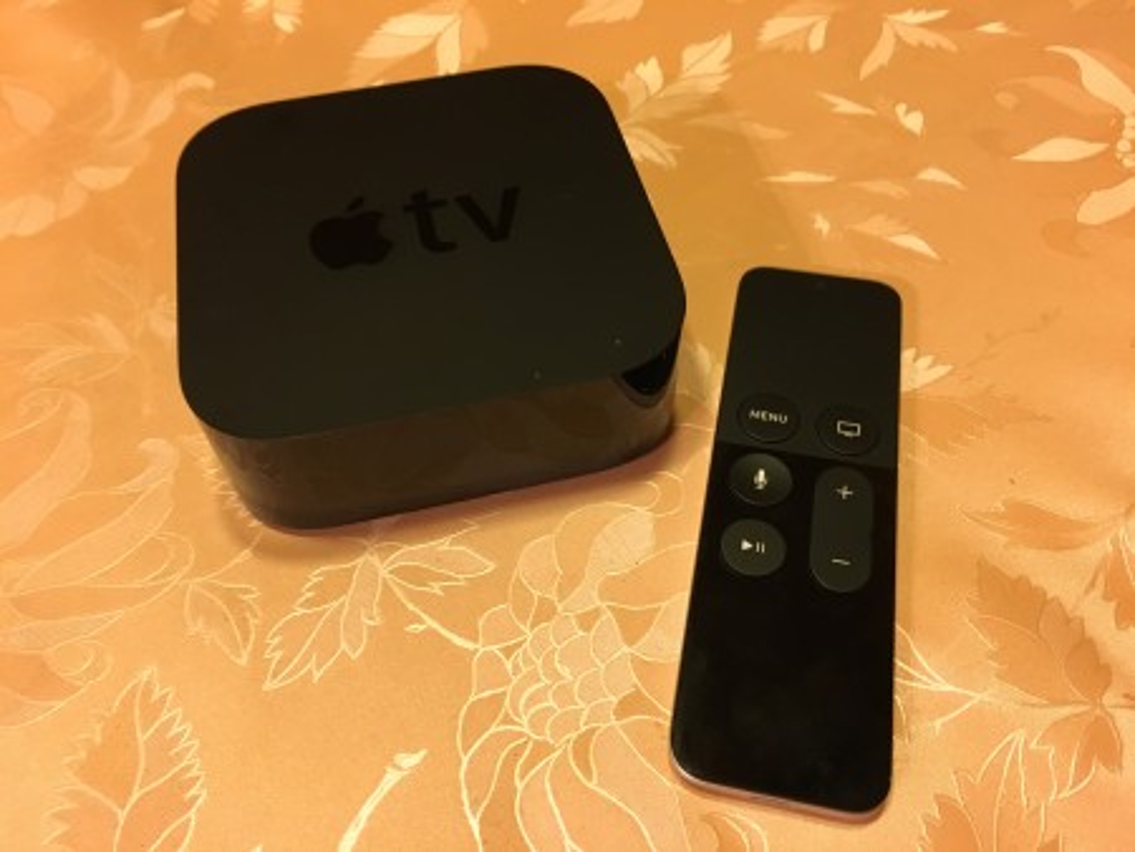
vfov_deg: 48.3
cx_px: 568
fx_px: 951
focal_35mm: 29
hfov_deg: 61.6
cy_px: 426
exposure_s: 1/33
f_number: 2.2
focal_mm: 4.15
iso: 250
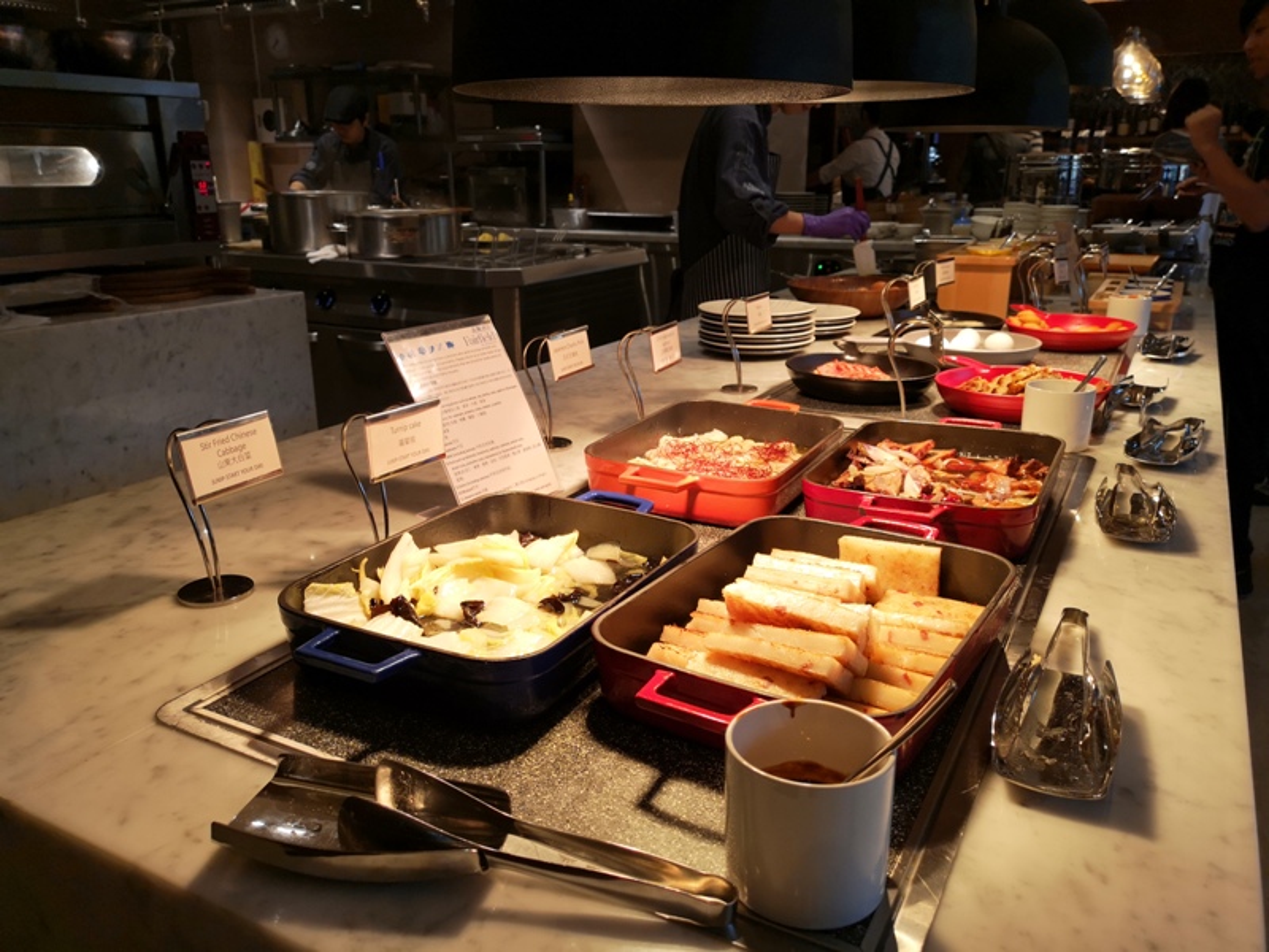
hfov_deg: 65.3
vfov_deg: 51.4
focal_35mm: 27
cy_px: 476
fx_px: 990
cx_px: 634
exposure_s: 1/90
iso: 64
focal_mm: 3.95
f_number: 1.8
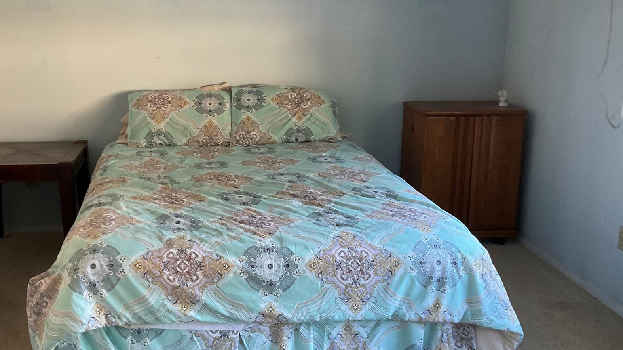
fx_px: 694
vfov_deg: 28.3
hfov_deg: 48.1
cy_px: 153
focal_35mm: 42
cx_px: 250
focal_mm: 3
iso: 125
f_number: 1.8
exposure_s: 1/60
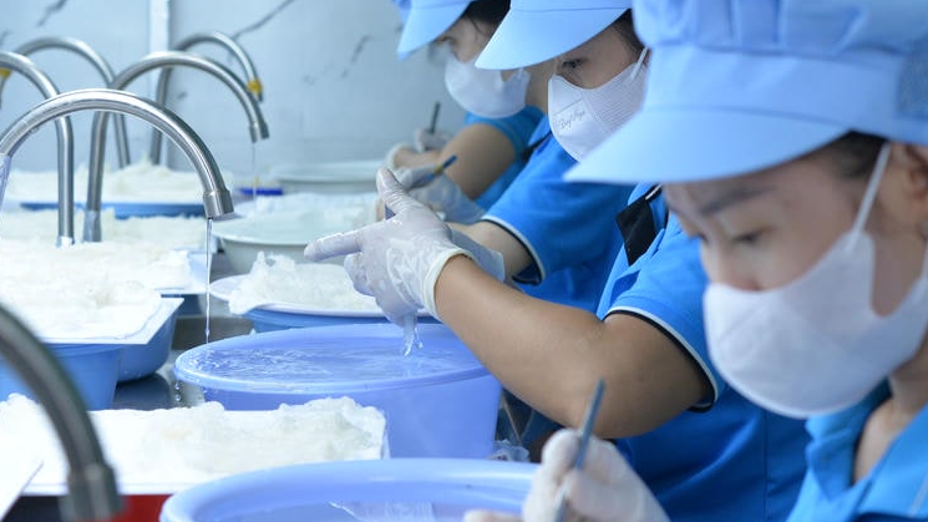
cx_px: 473
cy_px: 174
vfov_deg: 11.2
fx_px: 2657
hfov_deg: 19.8
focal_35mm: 108
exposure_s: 1/400
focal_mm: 60
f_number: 5.6
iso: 1600
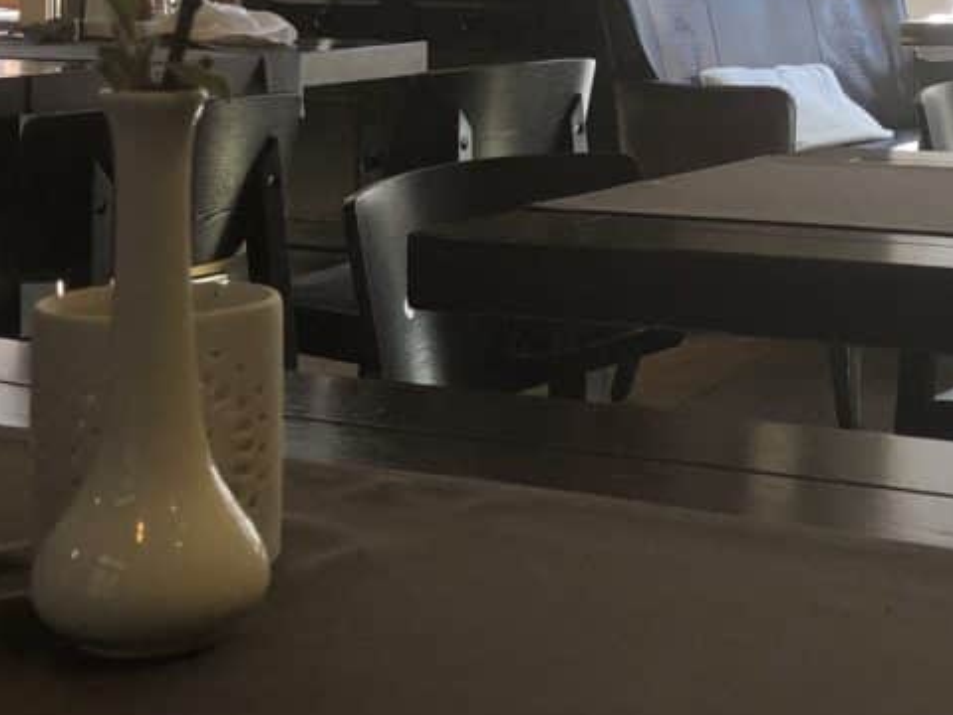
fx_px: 2313
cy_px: -58
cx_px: 882
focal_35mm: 84
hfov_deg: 22.6
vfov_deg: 17.0
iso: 32
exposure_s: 1/50
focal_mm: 3.99
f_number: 1.8
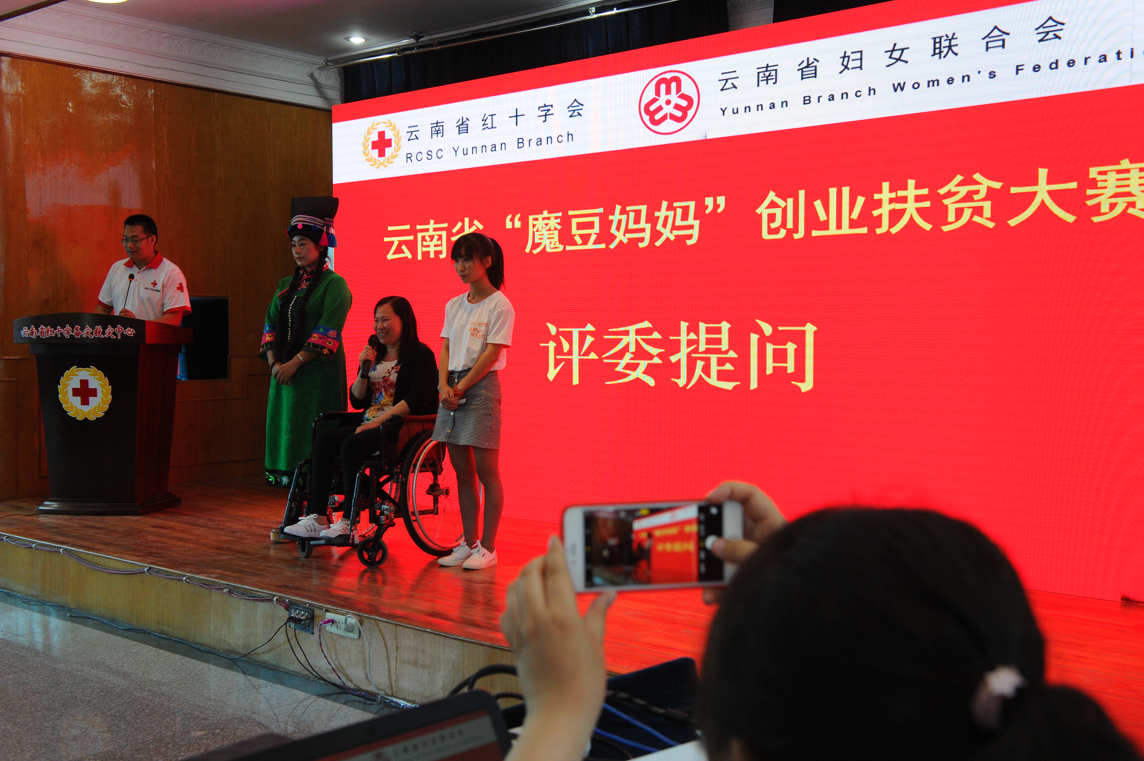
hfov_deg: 48.5
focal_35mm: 40
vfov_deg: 33.4
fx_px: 1270
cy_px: 380
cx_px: 572
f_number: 6.3
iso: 3200
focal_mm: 40
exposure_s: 1/200
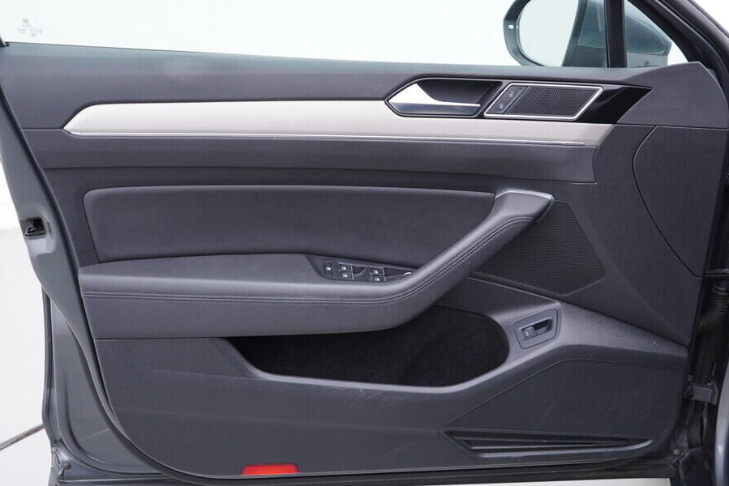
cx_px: 378
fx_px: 830
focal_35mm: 41
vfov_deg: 32.6
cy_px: 254
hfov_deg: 47.4
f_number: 2.8
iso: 125
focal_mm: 24
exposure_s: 1/40
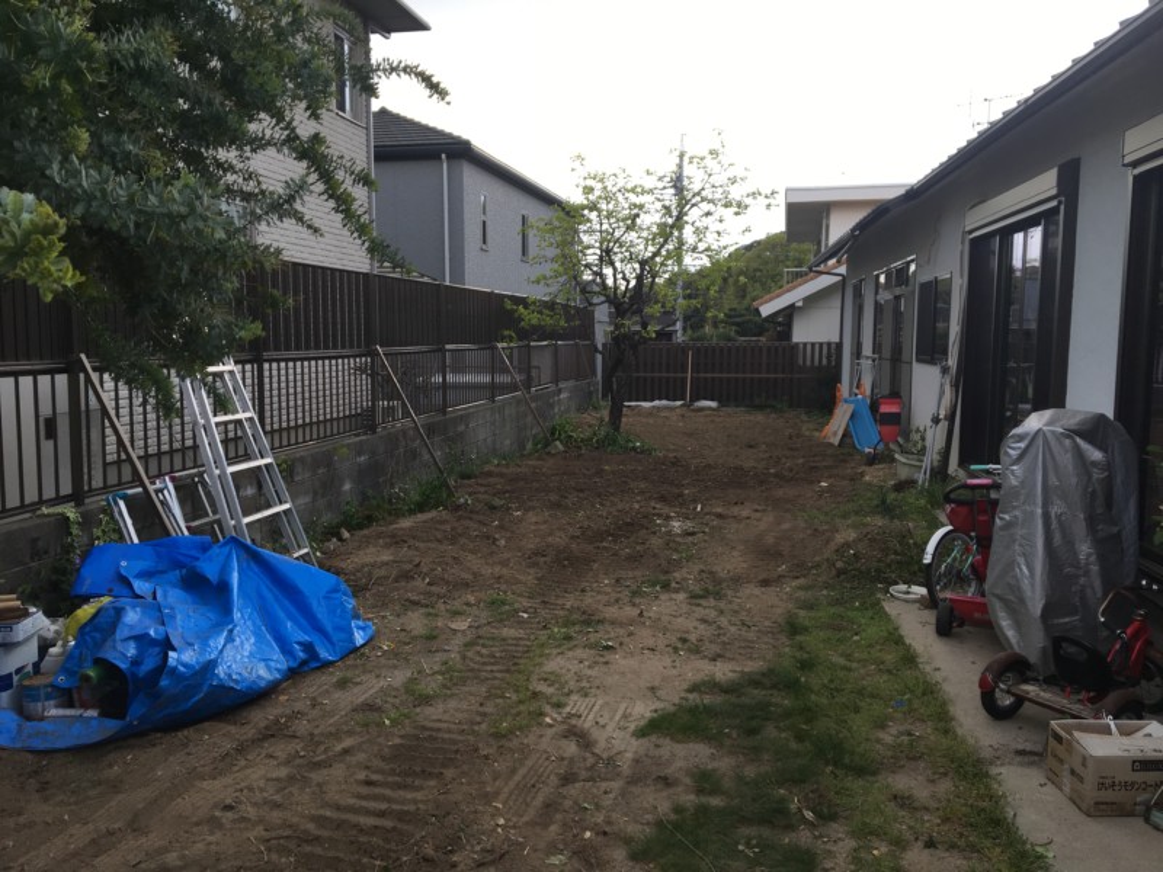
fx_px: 974
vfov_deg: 48.2
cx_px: 582
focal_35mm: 29
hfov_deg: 61.7
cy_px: 436
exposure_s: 1/311
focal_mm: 4.15
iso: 25
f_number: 2.2
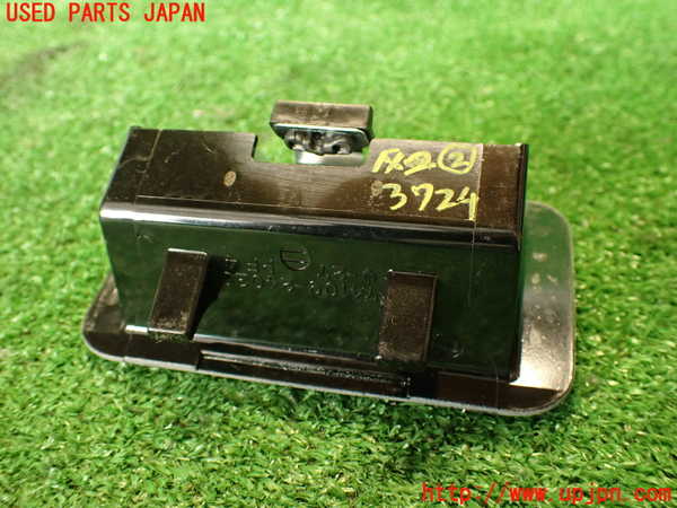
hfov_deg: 56.8
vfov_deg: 44.2
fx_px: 626
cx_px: 338
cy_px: 254
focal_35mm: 32
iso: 500
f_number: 2.4
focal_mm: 5.79
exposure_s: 1/30
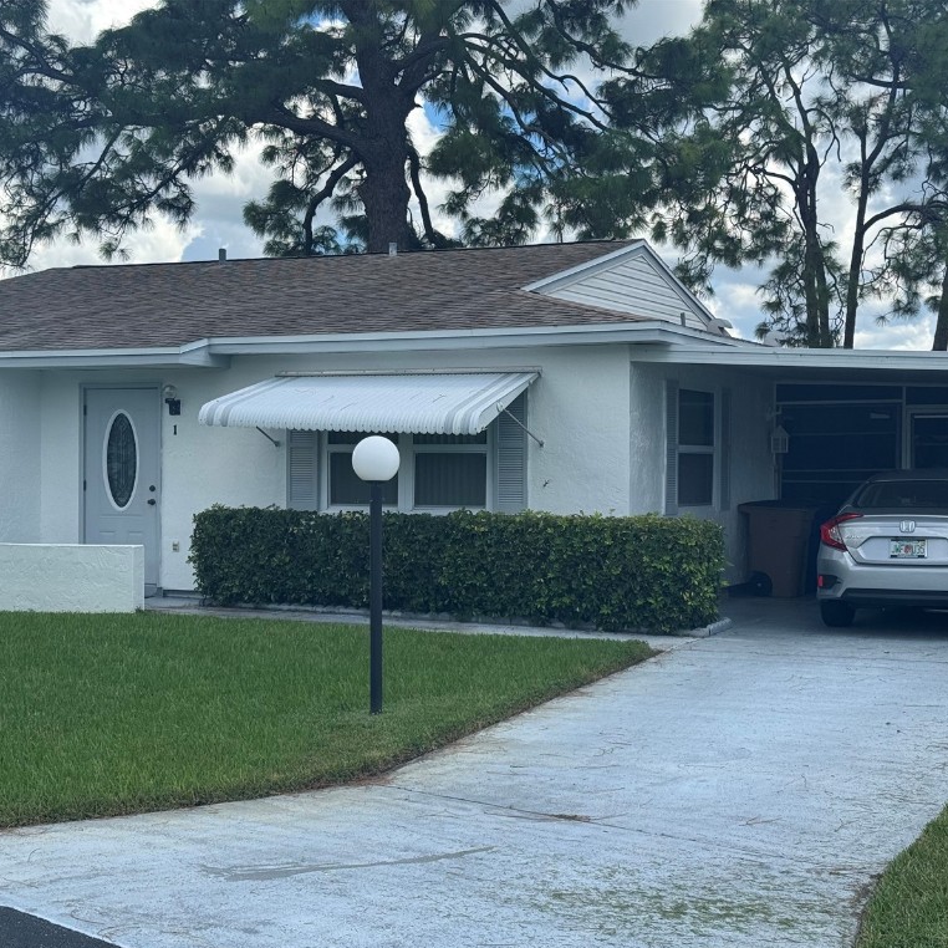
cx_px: 478
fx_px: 1766
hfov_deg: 30.0
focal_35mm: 57
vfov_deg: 30.0
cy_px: 476
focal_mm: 6.76
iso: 64
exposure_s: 1/3257
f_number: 1.78
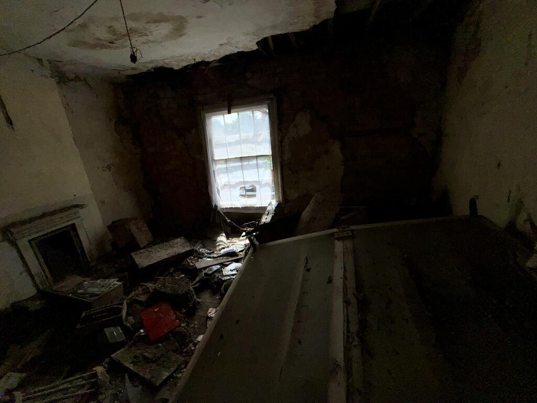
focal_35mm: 14
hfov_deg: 102.1
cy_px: 202
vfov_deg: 85.7
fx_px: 217
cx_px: 268
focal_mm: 2.22
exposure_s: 1/658
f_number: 2.2
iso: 16
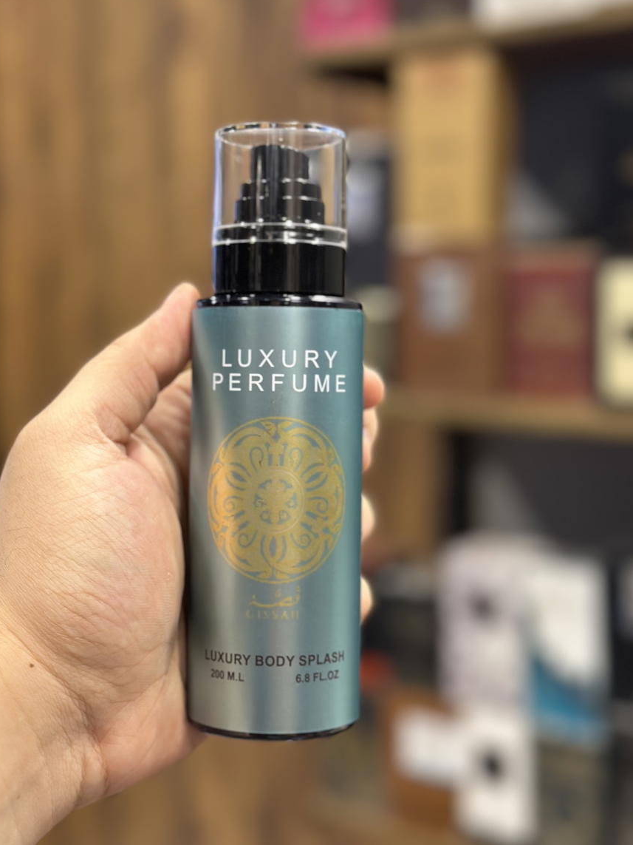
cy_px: 418
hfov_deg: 26.1
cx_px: 278
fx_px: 1366
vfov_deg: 34.4
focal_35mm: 56
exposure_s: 1/50
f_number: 1.78
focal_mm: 6.86
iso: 100
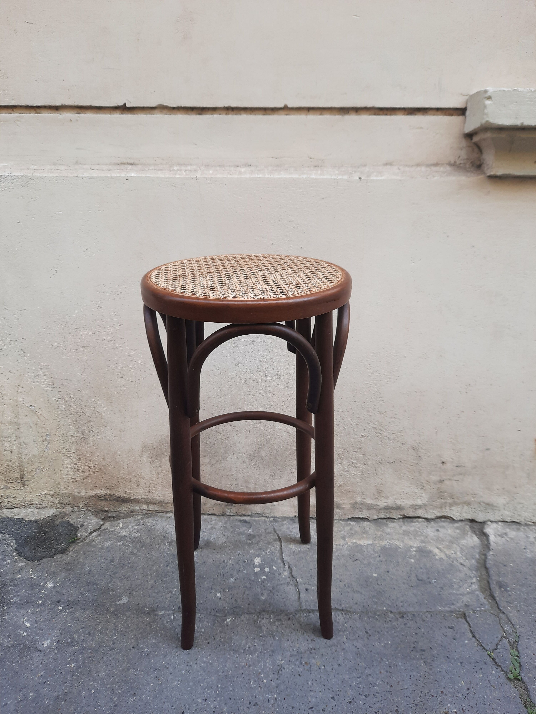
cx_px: 268
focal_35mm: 25
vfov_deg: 69.4
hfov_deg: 54.9
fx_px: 516
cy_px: 357
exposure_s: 1/132
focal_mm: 4.6
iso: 32
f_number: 2
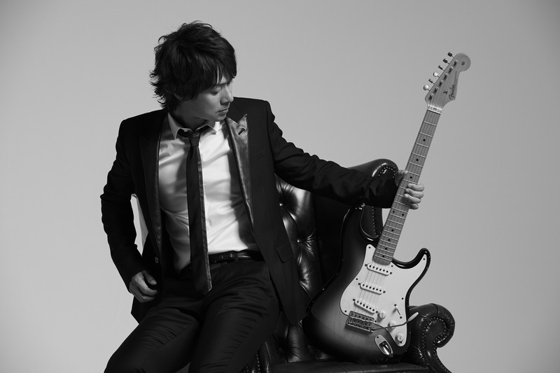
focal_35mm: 130
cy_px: 186
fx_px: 2022
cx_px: 280
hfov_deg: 15.8
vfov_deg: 10.5
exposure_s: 1/250
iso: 200
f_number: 6.3
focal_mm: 130
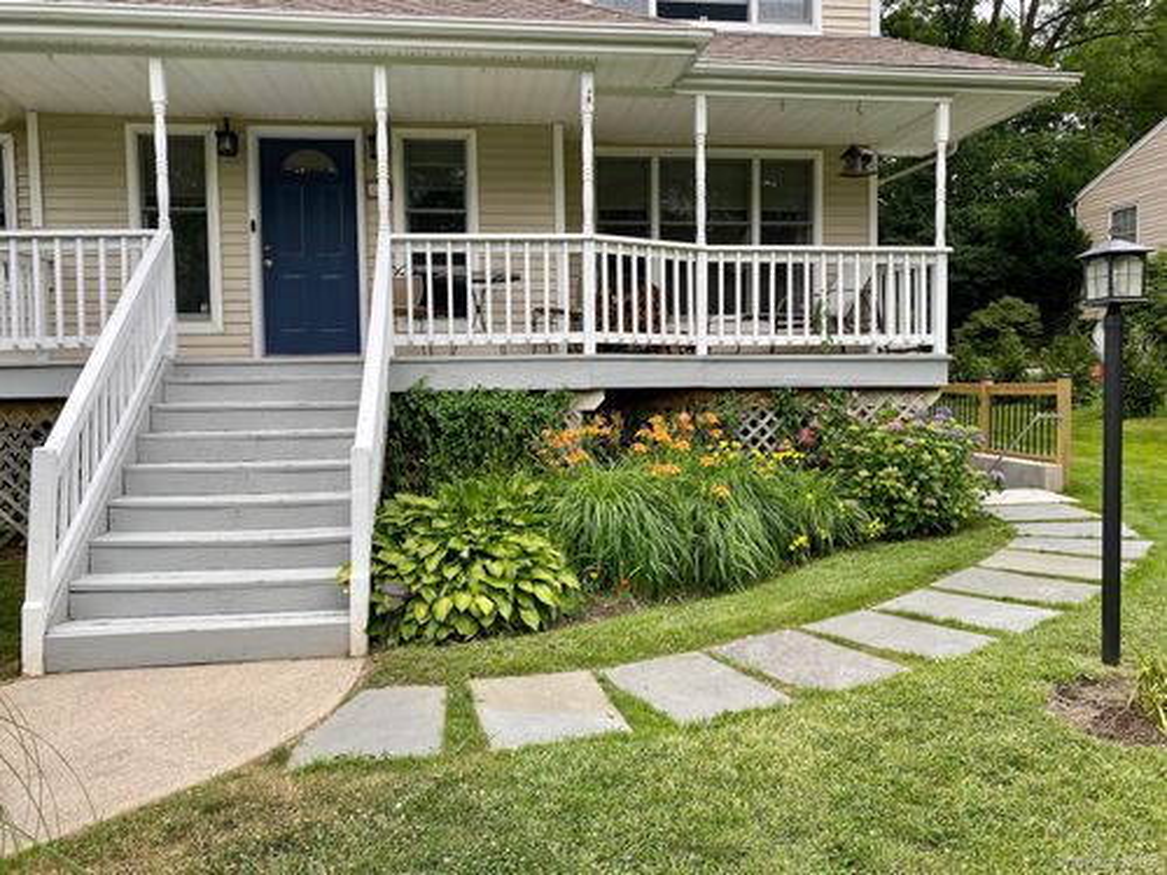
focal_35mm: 26
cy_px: 438
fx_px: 877
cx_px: 584
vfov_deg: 53.1
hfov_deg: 67.3
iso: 32
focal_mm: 4.25
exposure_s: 1/192
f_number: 1.8
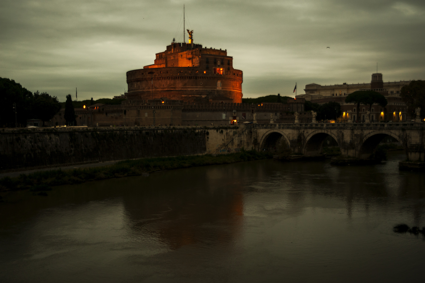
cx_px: 212
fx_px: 472
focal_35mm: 40
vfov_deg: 33.3
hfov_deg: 48.5
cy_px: 142
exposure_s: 1/30
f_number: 2.8
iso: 200
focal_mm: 40
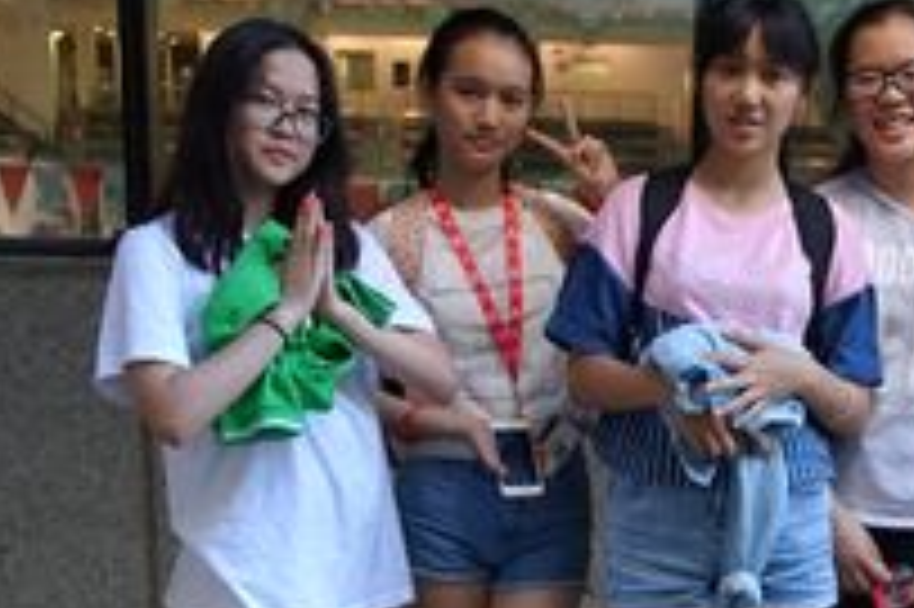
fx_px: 1801
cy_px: 594
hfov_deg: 27.8
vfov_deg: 18.7
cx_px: 747
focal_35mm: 71
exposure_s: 1/160
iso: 800
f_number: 2.5
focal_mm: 8.8
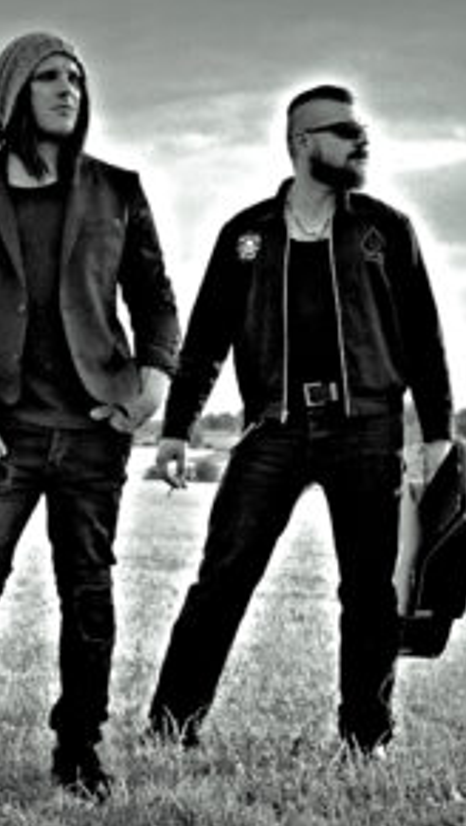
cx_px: 23
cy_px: 422
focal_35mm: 81
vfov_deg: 26.2
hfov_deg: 14.7
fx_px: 1777
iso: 100
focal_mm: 30
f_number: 6.3
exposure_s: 1/100
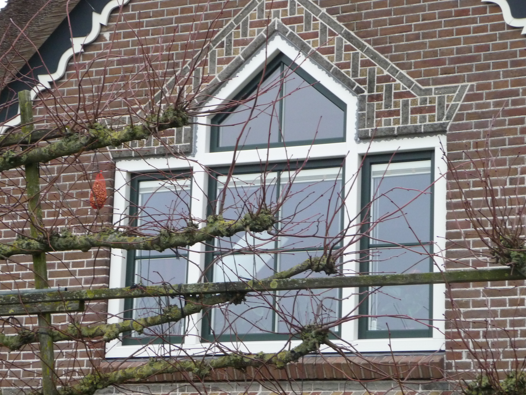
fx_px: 1702
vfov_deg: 13.2
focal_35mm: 112
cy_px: 198
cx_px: 263
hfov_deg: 17.6
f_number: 4.7
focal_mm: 19.1
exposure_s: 1/50
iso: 320
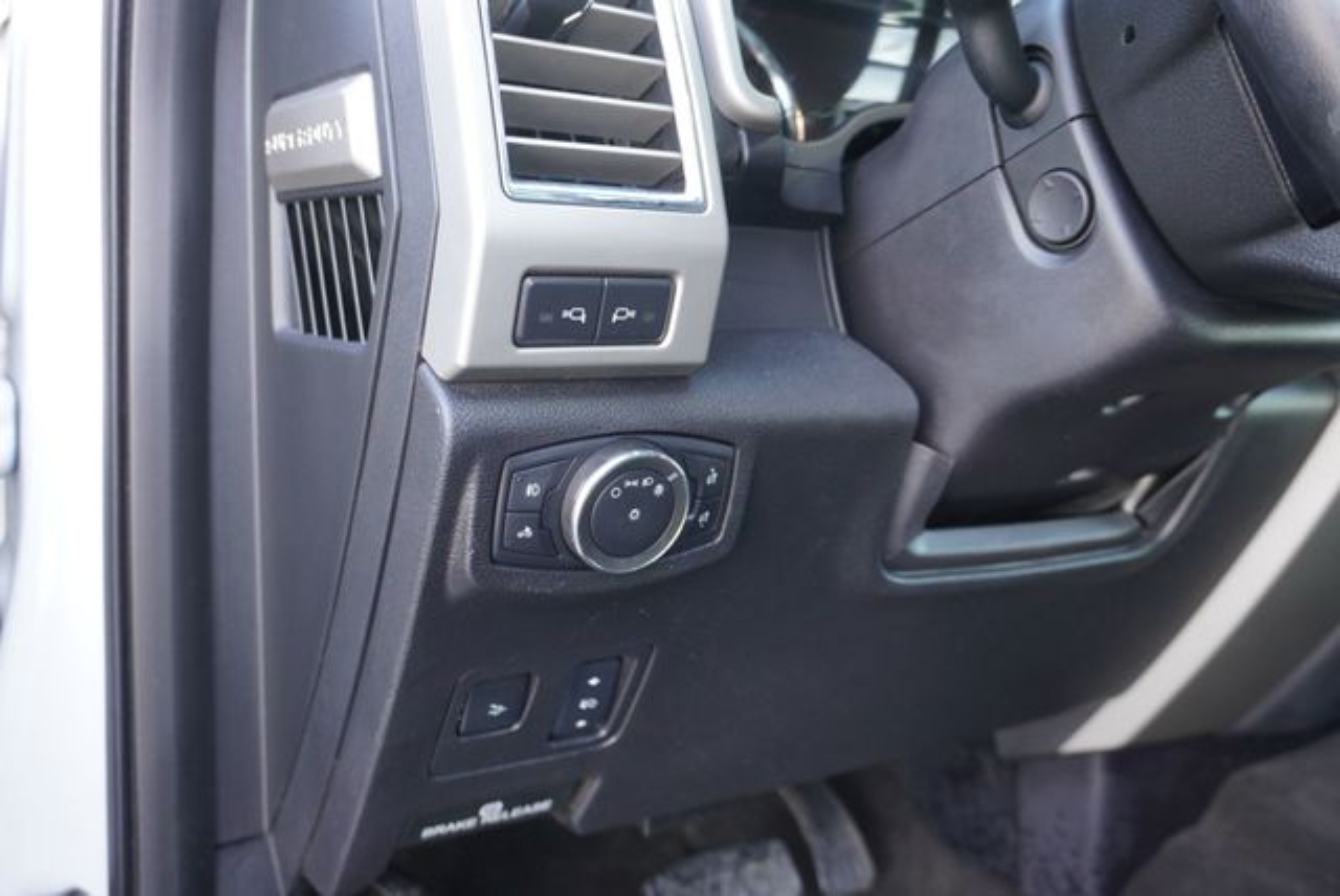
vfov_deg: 41.8
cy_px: 448
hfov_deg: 59.4
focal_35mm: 32
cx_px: 670
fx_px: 1174
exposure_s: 1/60
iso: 640
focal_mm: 21
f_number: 4
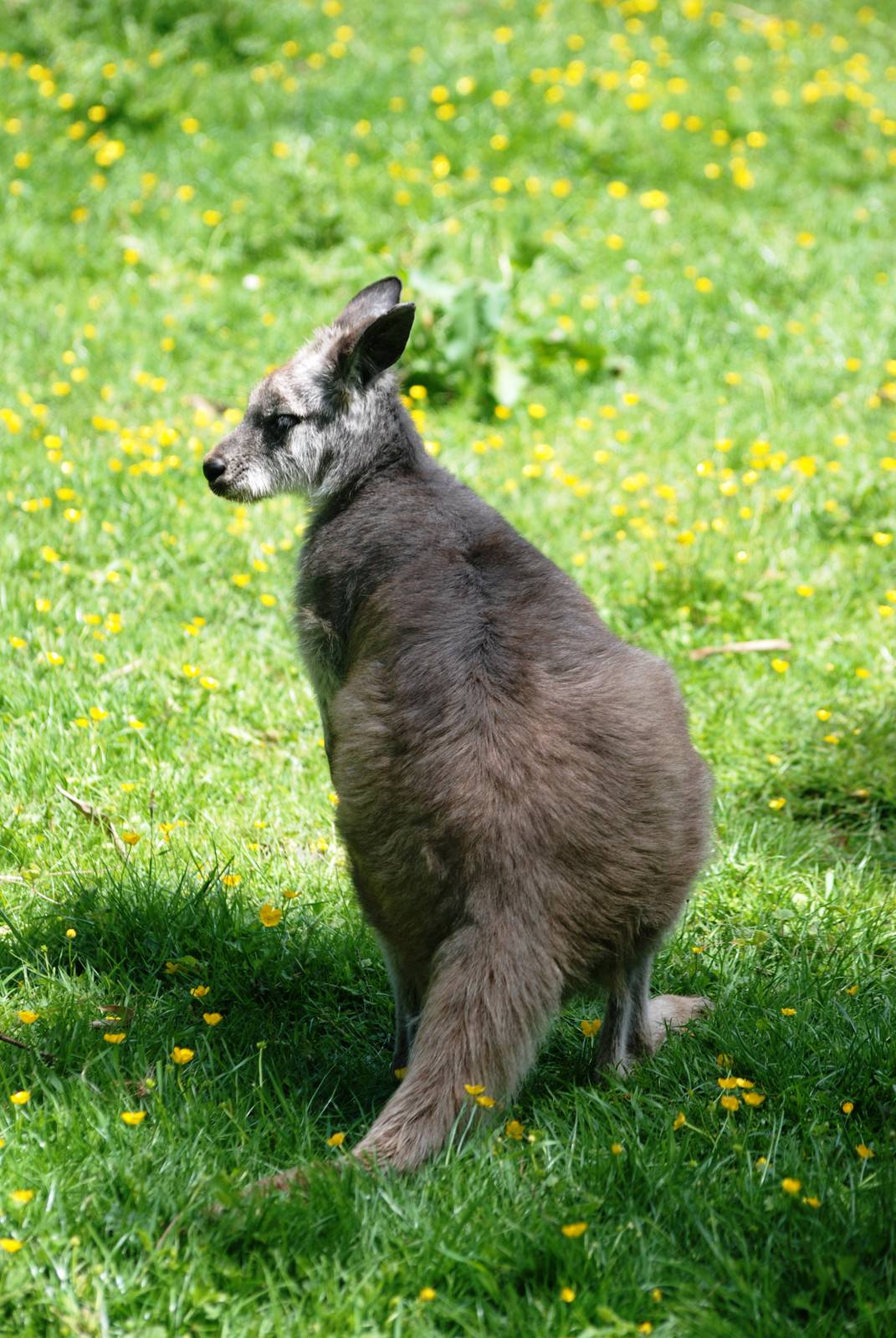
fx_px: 7538
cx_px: 448
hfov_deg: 6.8
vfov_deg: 10.1
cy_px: 669
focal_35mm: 202
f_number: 5
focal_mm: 135
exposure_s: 1/400
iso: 200
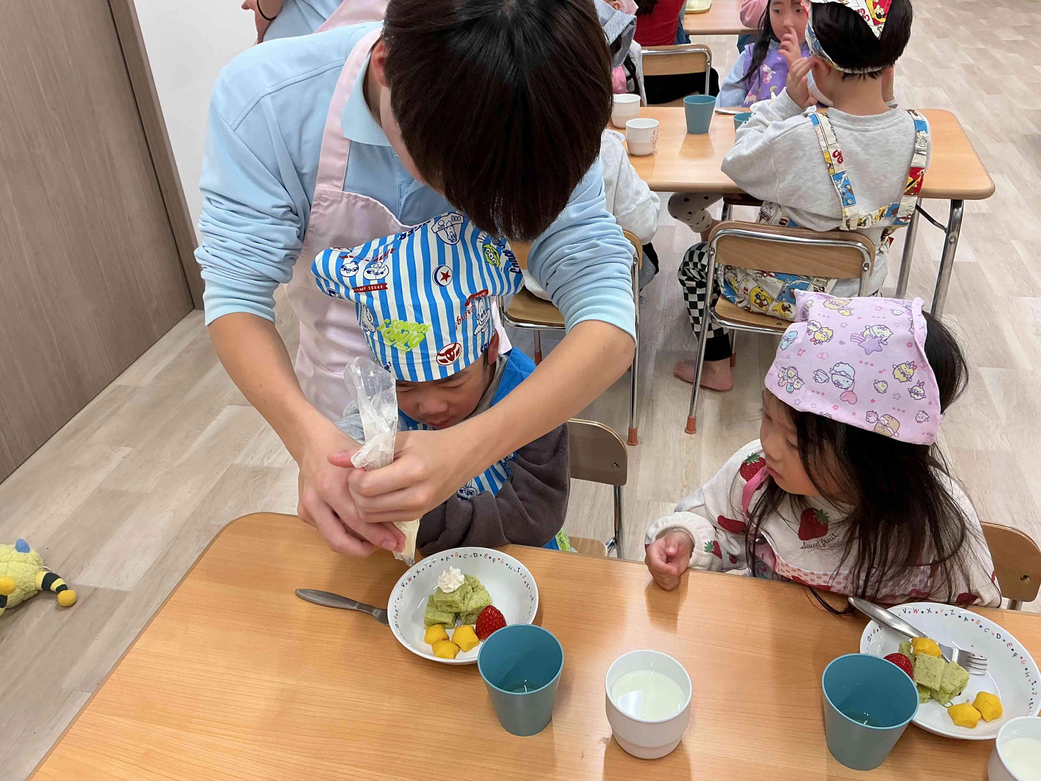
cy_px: 390
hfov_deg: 61.7
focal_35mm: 29
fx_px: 872
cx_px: 520
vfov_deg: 48.2
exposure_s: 1/60
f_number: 1.8
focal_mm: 3
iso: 40
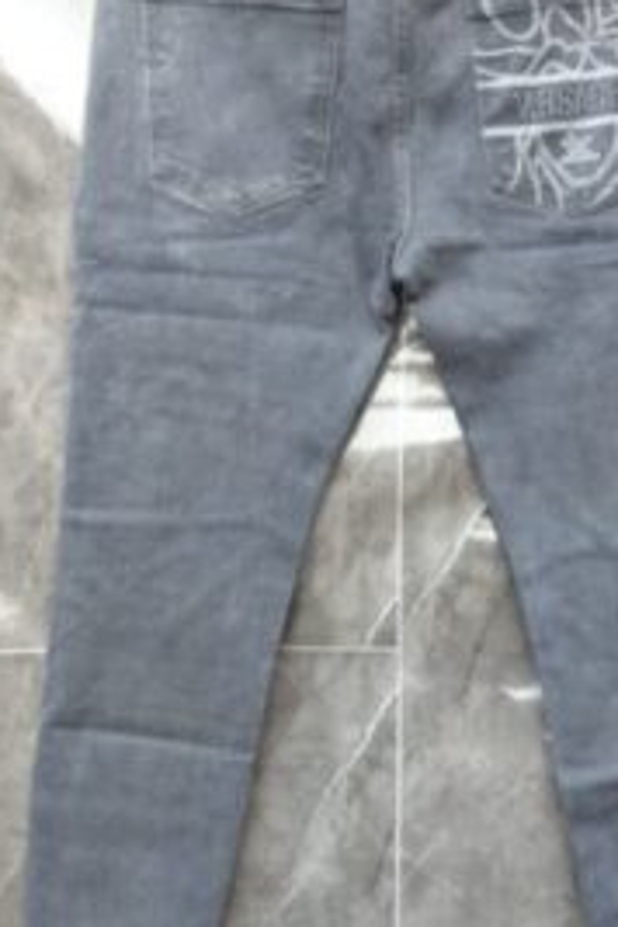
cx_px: 424
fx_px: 1081
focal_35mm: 42
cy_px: 458
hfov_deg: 31.6
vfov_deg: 46.4
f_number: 1.9
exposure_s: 1/120
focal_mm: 2.91
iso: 40
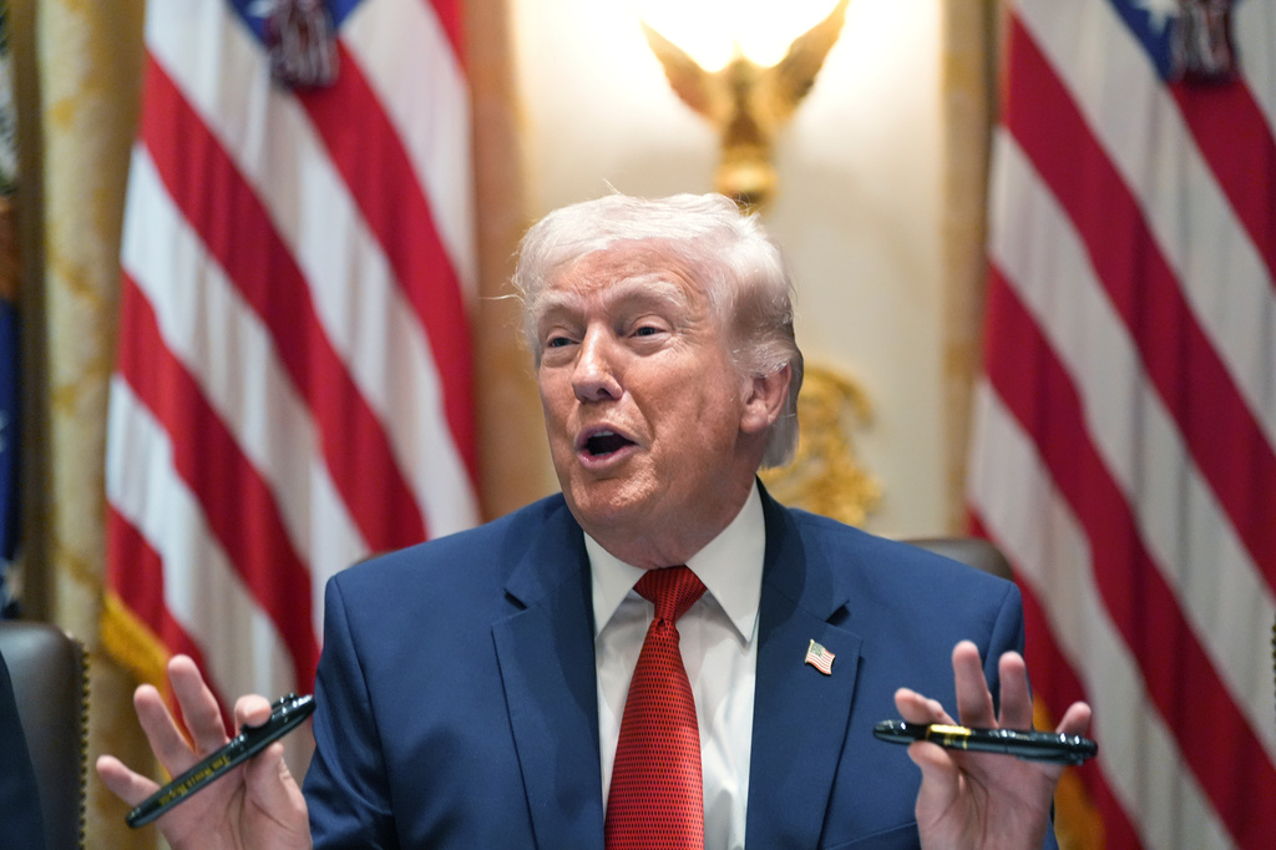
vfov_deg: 12.2
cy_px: 425
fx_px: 3968
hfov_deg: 18.3
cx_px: 638
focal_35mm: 112
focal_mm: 112
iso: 5000
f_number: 2.8
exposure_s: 1/320
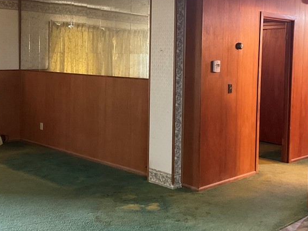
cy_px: 79
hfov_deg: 36.8
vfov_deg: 27.9
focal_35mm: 52
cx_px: 132
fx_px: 463
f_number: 1.8
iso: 250
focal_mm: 3
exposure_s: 1/30
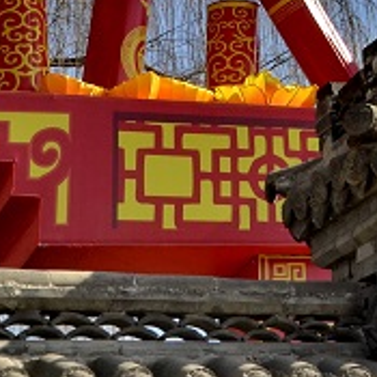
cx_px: 685
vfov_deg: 13.8
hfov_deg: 12.9
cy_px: -109
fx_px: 1503
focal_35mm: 122
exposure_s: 1/800
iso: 200
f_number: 8
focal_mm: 24
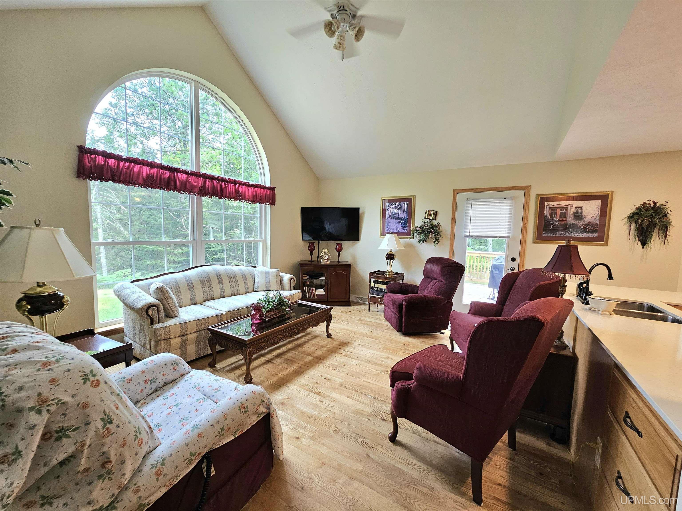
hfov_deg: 106.2
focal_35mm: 13
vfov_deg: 89.9
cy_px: 256
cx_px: 341
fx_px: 256
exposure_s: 1/60.2
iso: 80
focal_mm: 2.2
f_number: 2.2
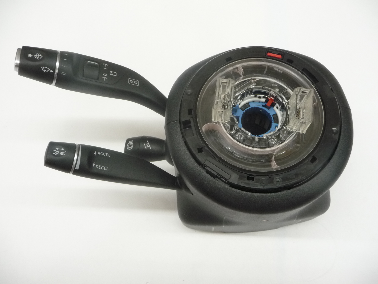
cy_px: 144
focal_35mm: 29
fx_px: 317
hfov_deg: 61.7
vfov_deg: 48.2
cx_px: 192
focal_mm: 4.7
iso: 320
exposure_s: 1/30
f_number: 3.3
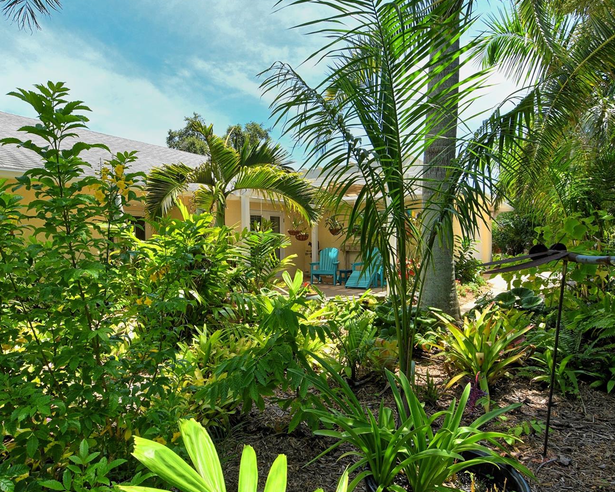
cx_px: 267
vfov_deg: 65.5
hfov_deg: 77.3
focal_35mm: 21
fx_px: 382
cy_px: 241
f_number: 14
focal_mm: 12
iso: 640
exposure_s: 1/250
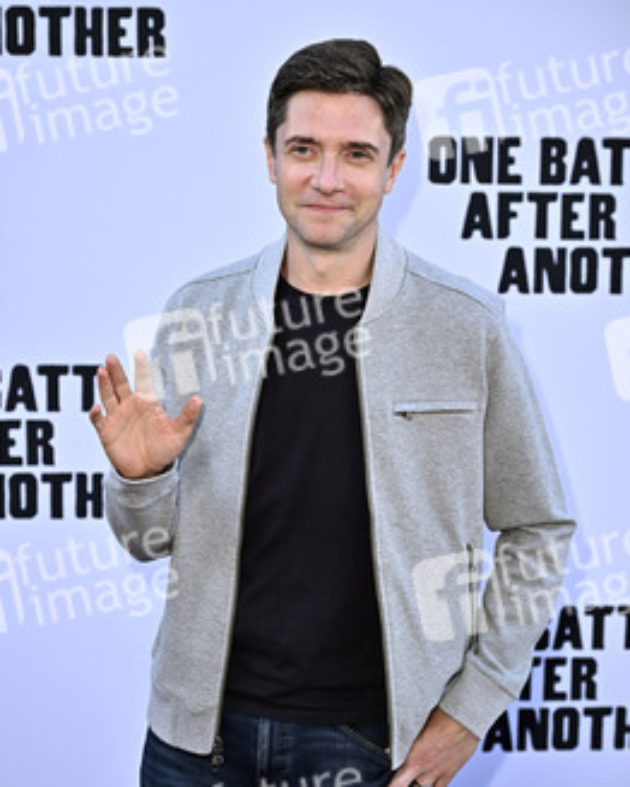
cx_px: 317
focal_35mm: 86
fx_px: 2003
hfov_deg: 17.9
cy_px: 464
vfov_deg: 22.2
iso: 800
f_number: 5
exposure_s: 1/320
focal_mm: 75
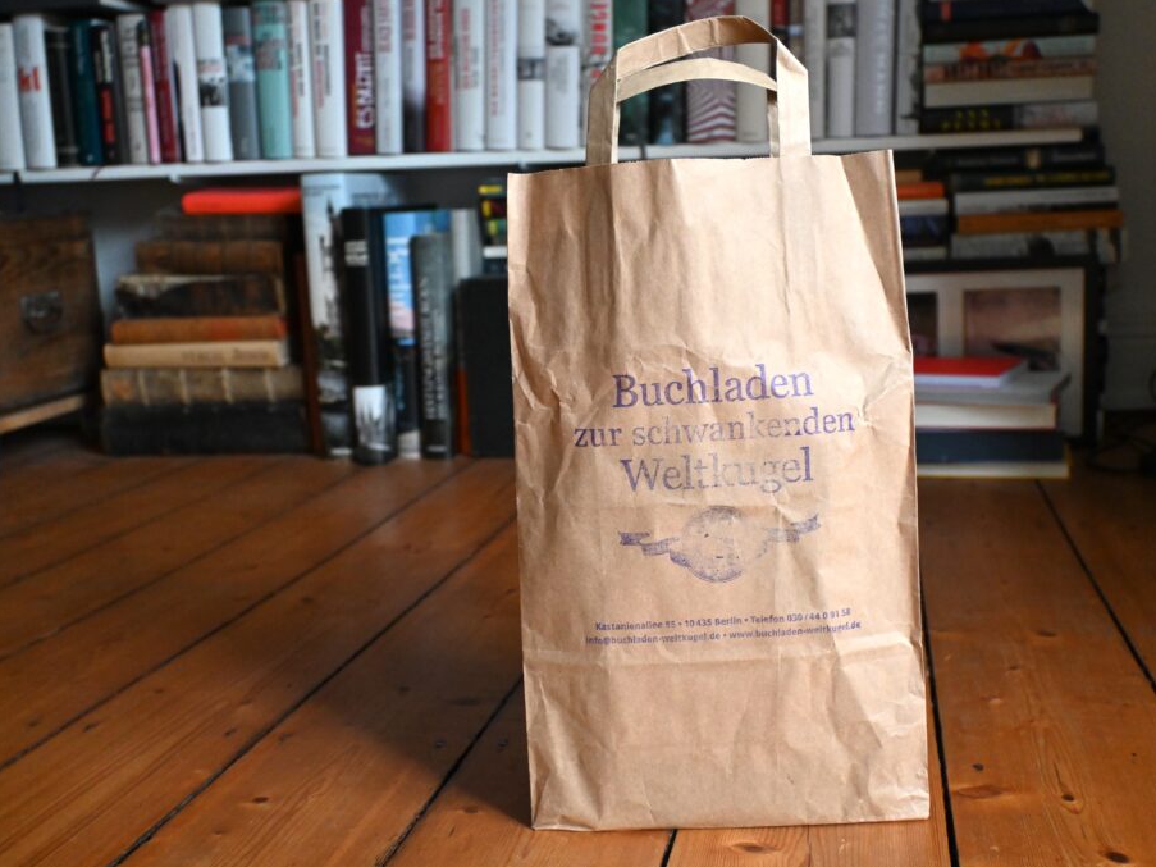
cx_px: 611
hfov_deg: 50.3
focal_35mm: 37
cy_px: 432
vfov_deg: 38.8
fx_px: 1229
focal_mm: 22.5
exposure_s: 1/100
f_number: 4
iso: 3200
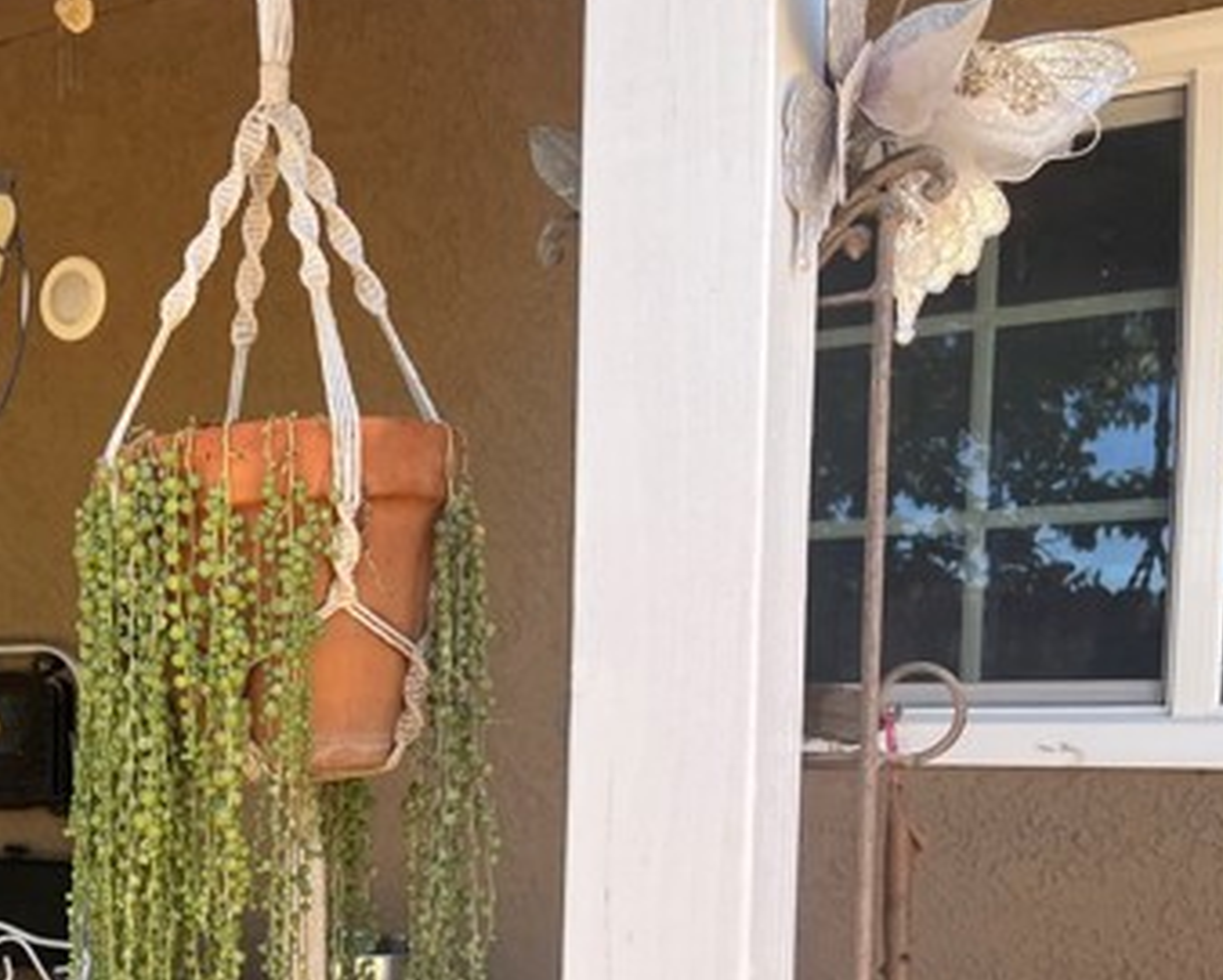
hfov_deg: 36.5
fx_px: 1739
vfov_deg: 30.4
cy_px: 843
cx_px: 141
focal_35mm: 48
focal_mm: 5.1
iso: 50
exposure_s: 1/487
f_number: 1.6
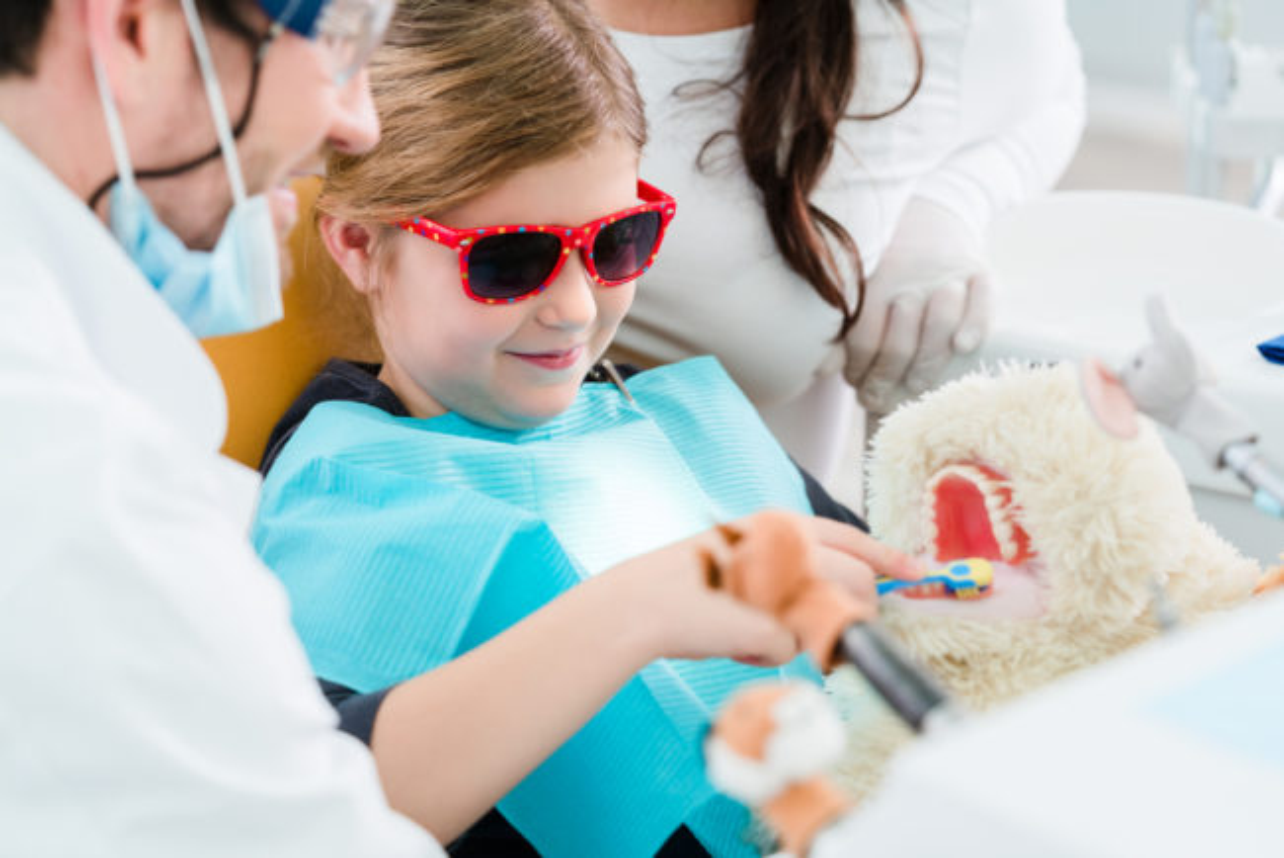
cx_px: 642
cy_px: 429
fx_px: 3211
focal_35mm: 90
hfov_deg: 22.6
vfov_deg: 15.2
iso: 200
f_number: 4
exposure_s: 1/125
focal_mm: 90
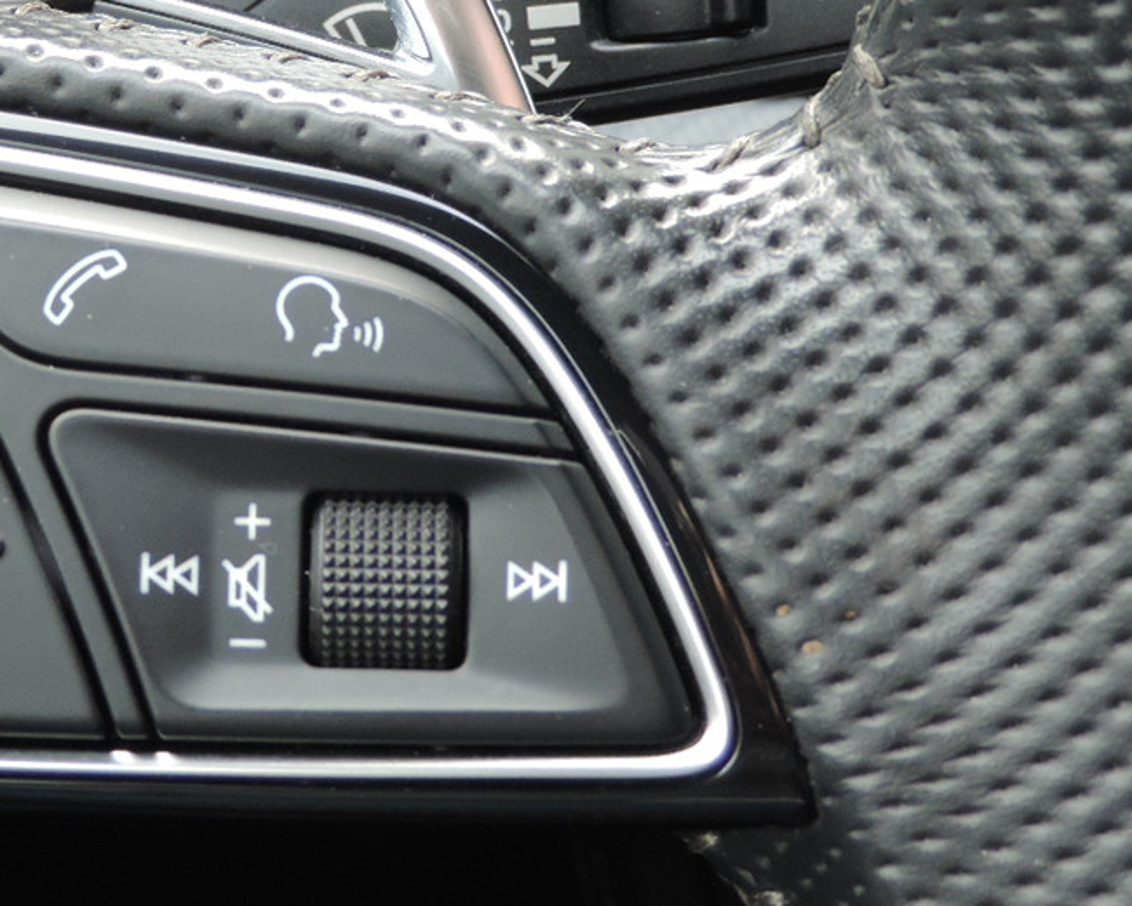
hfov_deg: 20.3
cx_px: 160
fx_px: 3116
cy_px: 167
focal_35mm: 93
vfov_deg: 16.4
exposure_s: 1/50
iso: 280
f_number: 3.4
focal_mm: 7.6
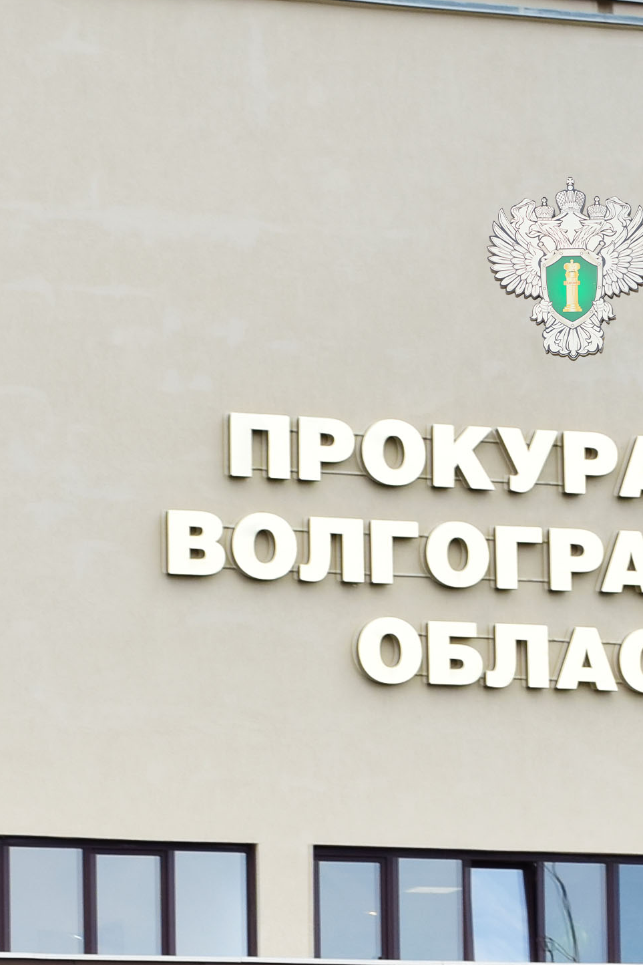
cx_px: 345
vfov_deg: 12.5
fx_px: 4339
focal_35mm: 162
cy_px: 1006
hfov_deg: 8.5
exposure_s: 1/200
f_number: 8
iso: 100
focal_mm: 26
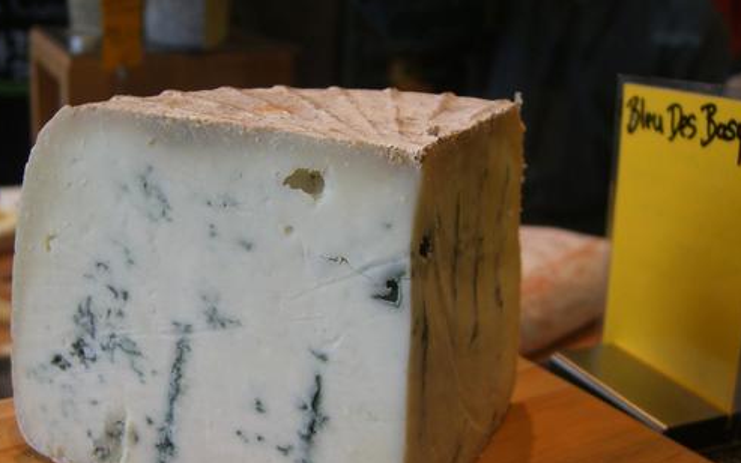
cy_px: 278
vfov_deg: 26.3
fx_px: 989
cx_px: 332
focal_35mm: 49
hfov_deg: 41.0
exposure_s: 1/125
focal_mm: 7.9
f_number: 2.8
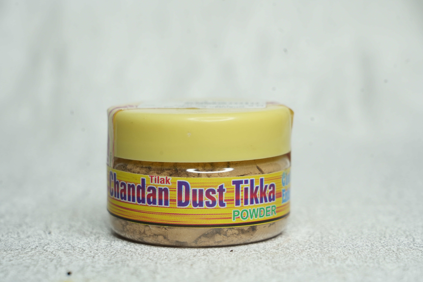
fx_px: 1234
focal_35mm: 105
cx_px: 212
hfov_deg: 19.5
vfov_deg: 13.0
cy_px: 141
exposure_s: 1/125
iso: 1000
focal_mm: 105
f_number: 9
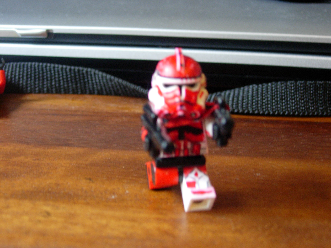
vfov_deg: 28.6
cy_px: 124
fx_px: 488
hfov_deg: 37.5
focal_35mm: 51
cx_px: 166
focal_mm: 10.6
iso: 200
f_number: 3.2
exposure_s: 1/12.6
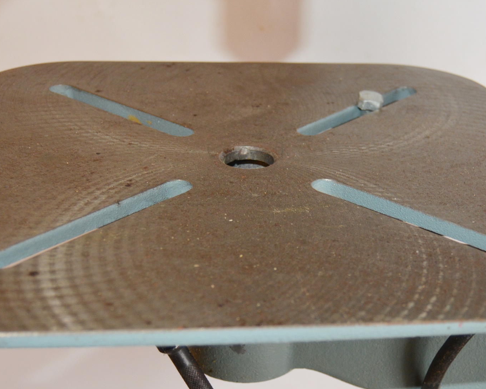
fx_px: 964
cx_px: 338
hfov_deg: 28.1
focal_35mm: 67
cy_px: 211
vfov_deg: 22.8
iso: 500
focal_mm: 26
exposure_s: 1/60
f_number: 4
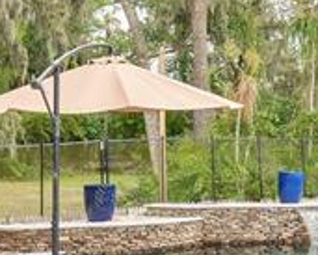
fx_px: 848
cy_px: 141
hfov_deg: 19.7
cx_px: 405
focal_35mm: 90
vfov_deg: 17.1
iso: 100
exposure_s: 1/80
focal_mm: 16
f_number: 8
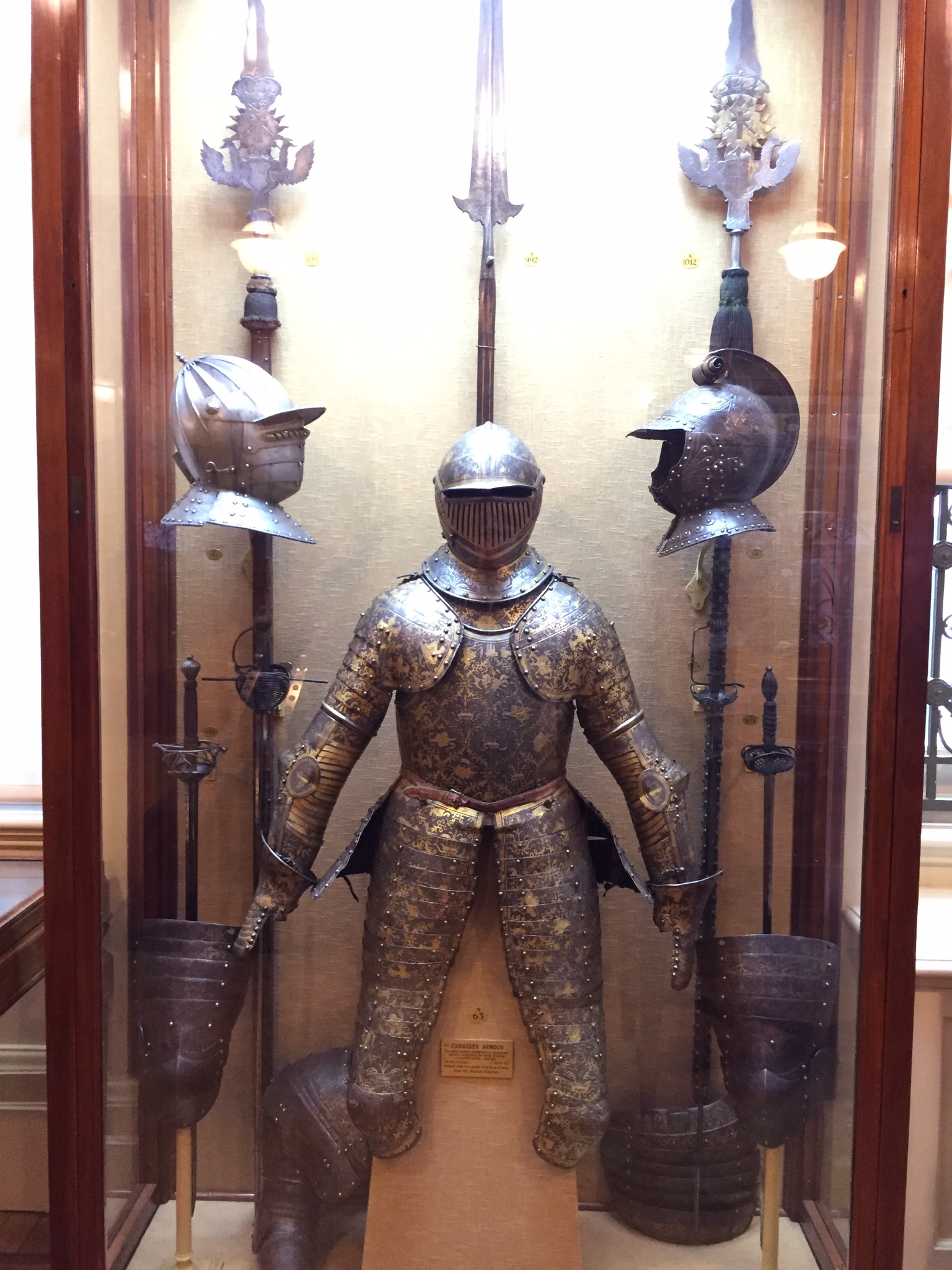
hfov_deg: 48.2
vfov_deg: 61.7
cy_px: 635
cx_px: 476
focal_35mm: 29
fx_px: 1063
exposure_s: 1/17
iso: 320
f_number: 2.2
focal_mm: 4.15
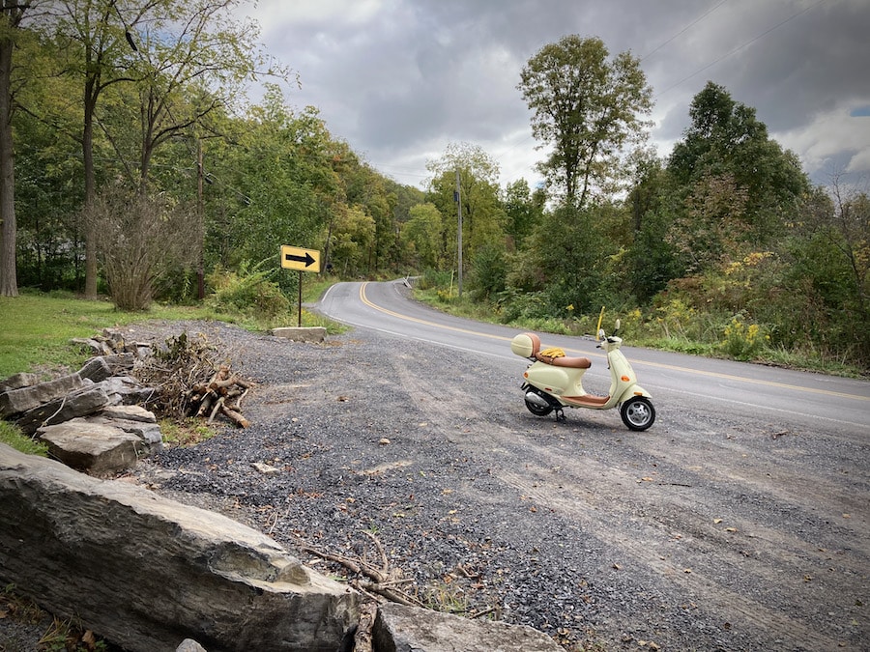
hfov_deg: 63.4
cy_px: 326
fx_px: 704
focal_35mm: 28
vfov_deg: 49.7
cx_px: 435
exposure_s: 1/852
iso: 20
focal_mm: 3.99
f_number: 1.8
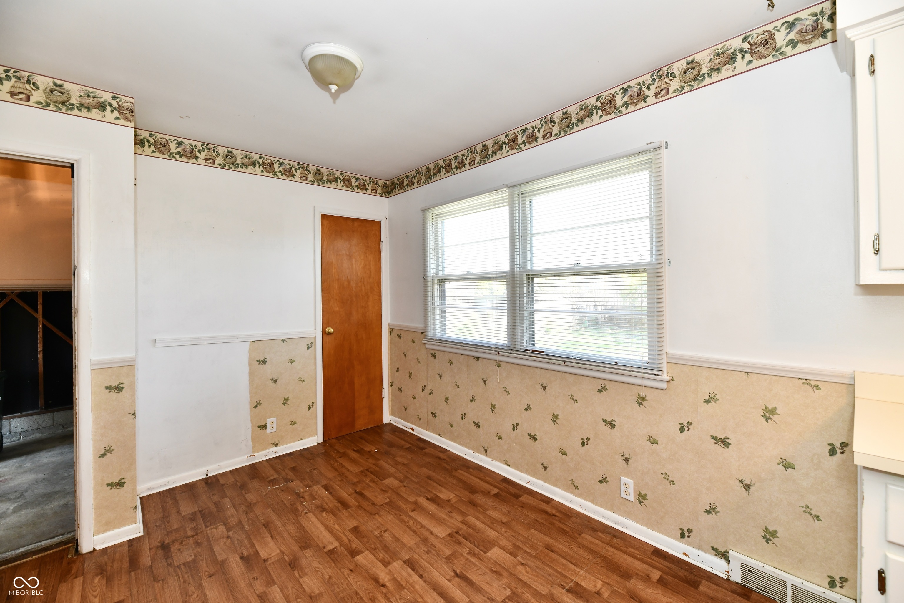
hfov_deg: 104.3
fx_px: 352
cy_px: 302
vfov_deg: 81.2
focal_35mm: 14
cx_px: 452
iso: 640
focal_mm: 14
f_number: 6.3
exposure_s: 1/60
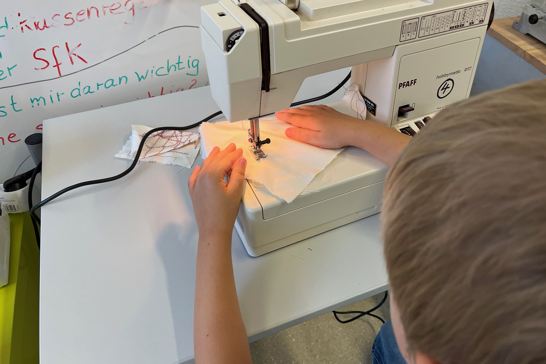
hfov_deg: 63.6
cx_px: 284
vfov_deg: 44.9
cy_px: 160
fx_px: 440
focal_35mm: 29
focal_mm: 5.1
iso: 80
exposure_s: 1/100
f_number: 1.6
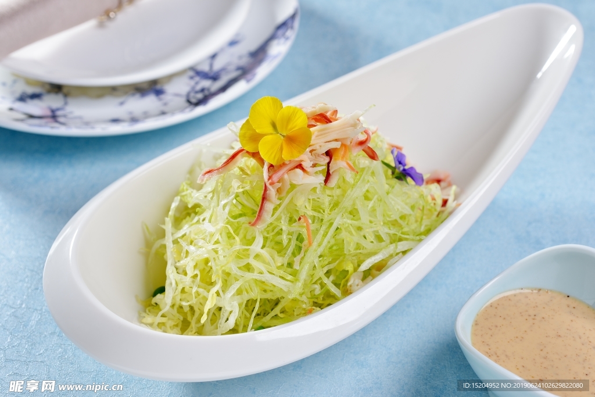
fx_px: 992
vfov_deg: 22.6
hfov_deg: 33.4
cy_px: 198
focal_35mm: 60
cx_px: 298
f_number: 8
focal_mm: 60
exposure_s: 1/125
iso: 125
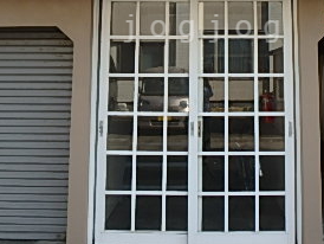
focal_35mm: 49
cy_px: 28
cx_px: 205
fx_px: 459
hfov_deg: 38.6
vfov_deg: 28.7
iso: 125
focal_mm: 3.7
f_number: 3.5
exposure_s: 1/250
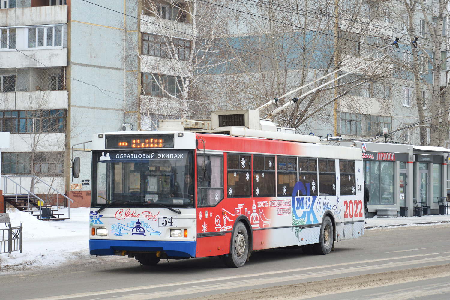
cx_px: 225
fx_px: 1162
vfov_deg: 14.7
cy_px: 150
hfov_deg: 21.9
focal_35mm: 93
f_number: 5.6
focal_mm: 62
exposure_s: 1/250
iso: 200
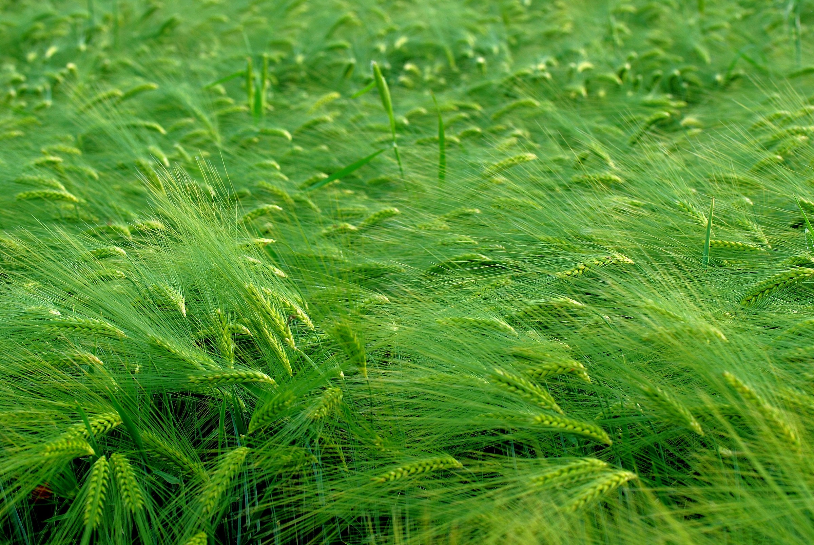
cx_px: 407
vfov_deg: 15.2
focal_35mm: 90
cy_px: 272
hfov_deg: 22.6
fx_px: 2037
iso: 100
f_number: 7.1
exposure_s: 1/80
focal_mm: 60
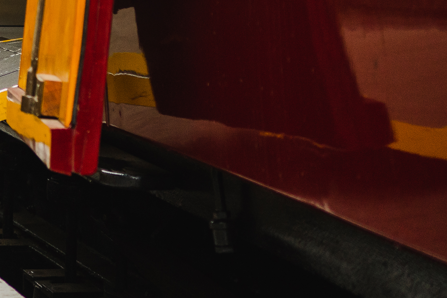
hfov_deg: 15.1
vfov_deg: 10.7
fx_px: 1514
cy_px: -203
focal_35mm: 122
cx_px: -297
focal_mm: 35
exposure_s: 1/1600
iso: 500
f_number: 2
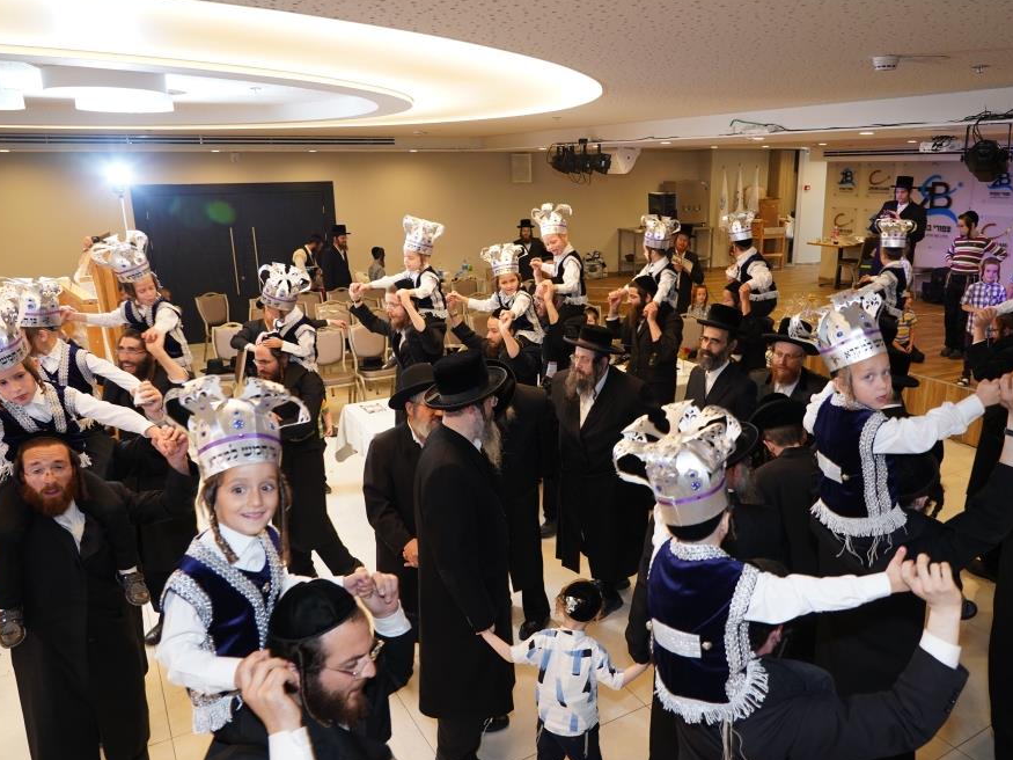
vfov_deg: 51.3
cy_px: 382
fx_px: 790
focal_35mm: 27
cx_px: 580
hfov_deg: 65.0
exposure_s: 1/100
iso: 1250
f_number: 4
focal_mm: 24
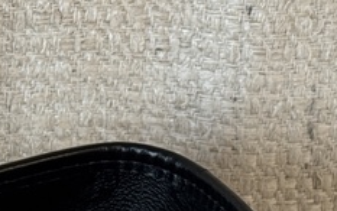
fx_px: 2022
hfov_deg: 9.0
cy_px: 72
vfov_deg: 6.0
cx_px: -346
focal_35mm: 220
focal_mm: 6.76
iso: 100
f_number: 1.78
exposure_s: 1/100
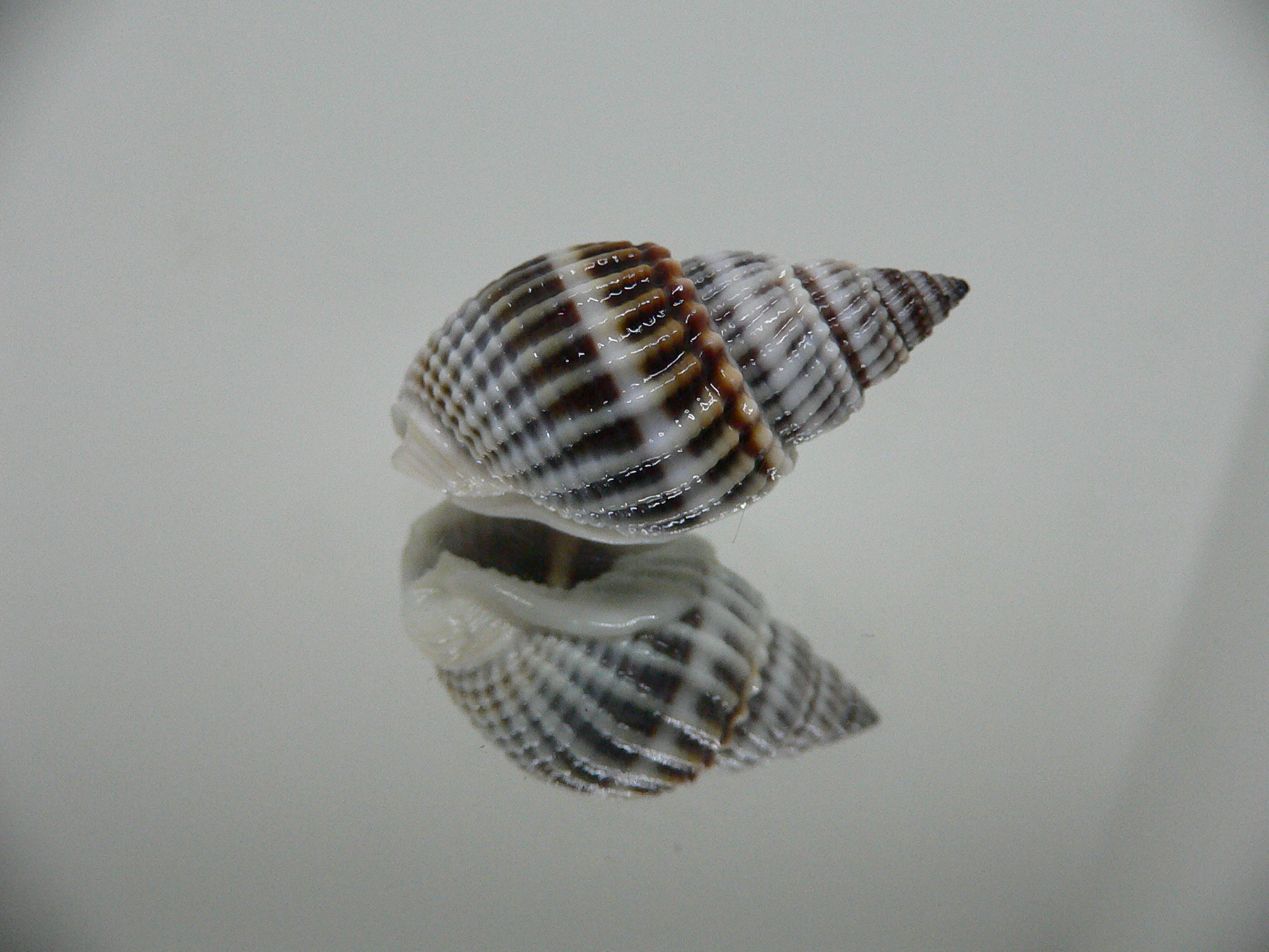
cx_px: 634
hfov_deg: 52.6
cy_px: 476
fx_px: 1283
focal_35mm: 35
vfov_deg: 40.7
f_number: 2.8
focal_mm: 4.6
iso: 200
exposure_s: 1/60
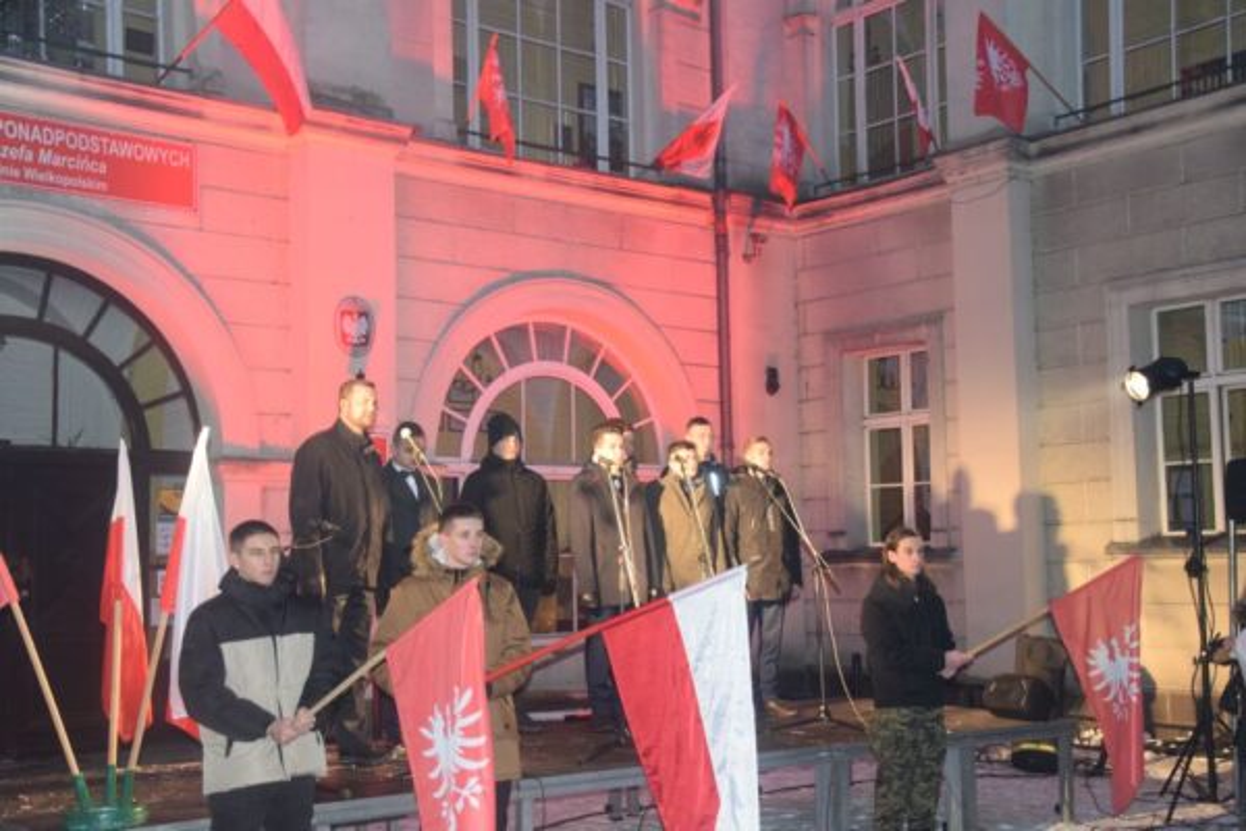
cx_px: 623
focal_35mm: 45
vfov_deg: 29.9
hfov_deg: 43.6
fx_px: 1557
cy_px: 416
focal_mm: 30
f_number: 4.2
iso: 1000
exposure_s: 1/60
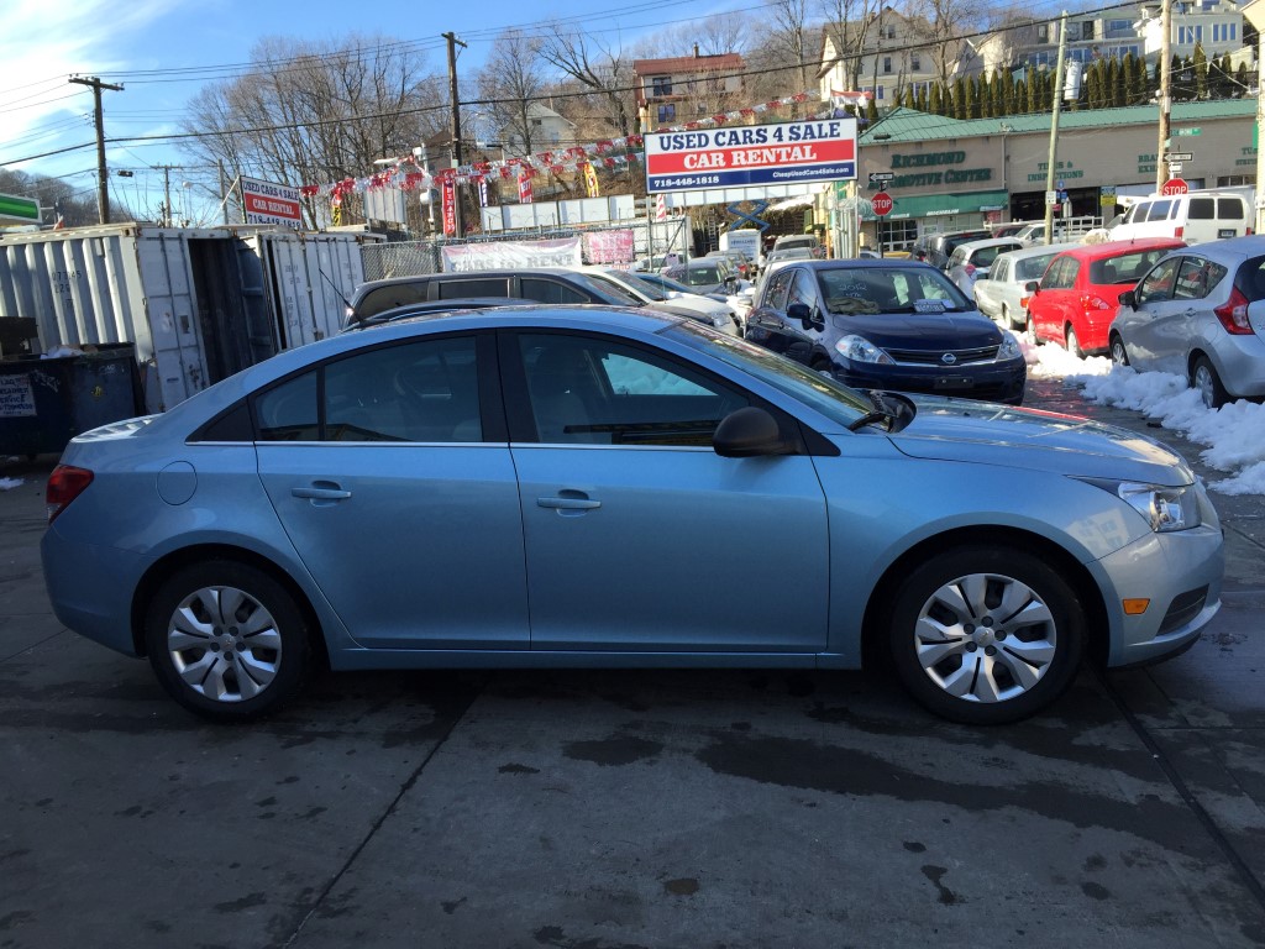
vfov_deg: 48.2
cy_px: 474
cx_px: 632
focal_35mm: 29
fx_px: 1060
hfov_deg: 61.7
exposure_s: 1/824
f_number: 2.2
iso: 32
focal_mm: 4.15
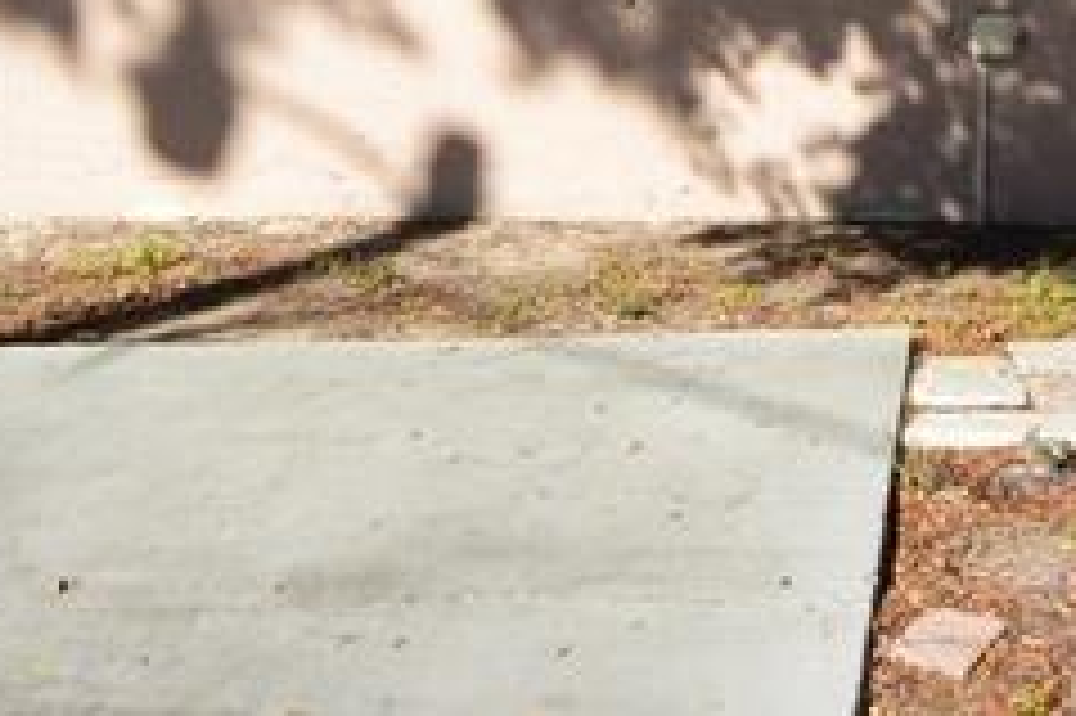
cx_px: 1121
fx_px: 2300
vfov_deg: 16.6
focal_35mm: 77
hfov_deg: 24.9
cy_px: -234
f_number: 8
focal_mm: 6.7
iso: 160
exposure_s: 1/250
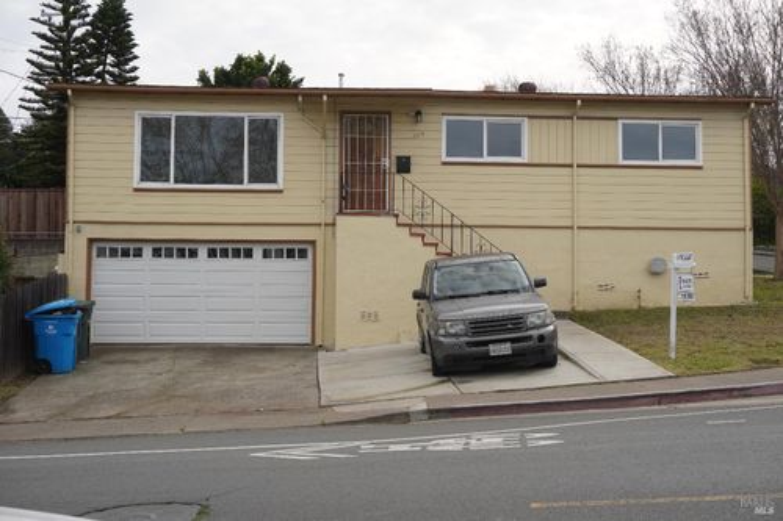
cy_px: 260
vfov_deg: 28.1
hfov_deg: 41.1
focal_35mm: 48
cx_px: 392
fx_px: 1044
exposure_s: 1/320
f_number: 8
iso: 200
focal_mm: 32
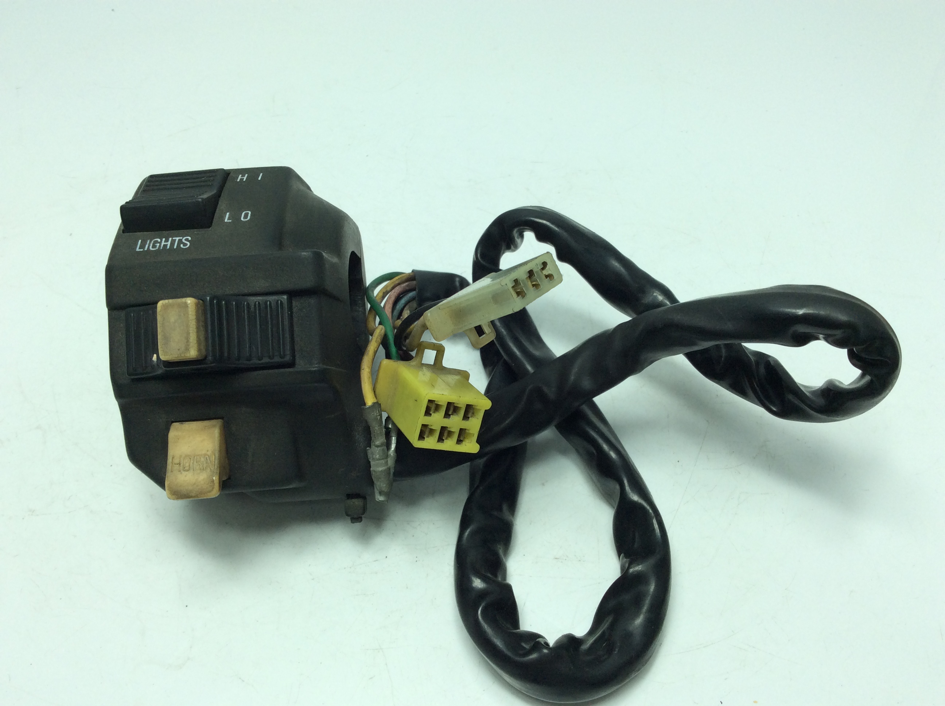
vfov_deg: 44.1
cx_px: 472
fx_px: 872
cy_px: 353
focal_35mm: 32
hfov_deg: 56.9
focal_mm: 3.3
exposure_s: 1/364
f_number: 2.4
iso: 32
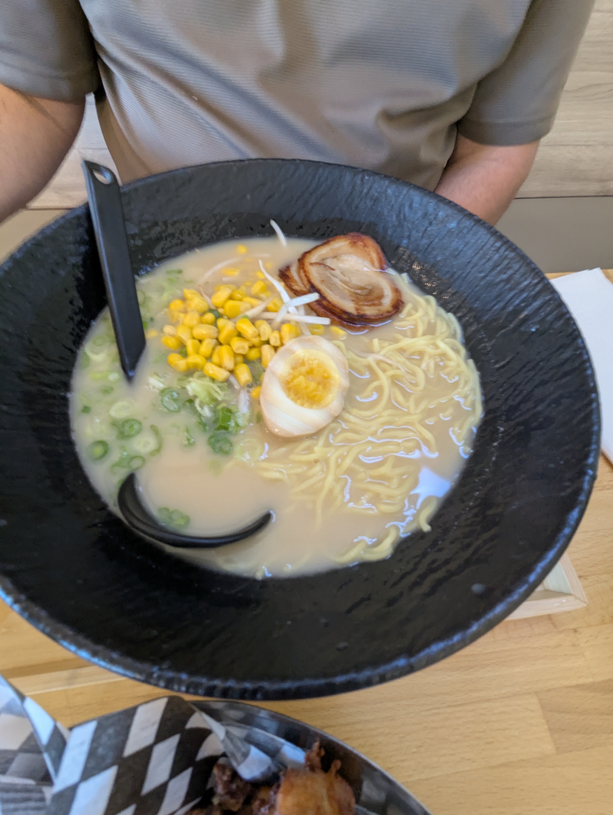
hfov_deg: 78.2
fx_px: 377
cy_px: 408
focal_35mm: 16
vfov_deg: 94.4
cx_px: 306
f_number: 2.2
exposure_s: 1/30
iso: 261
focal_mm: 2.35
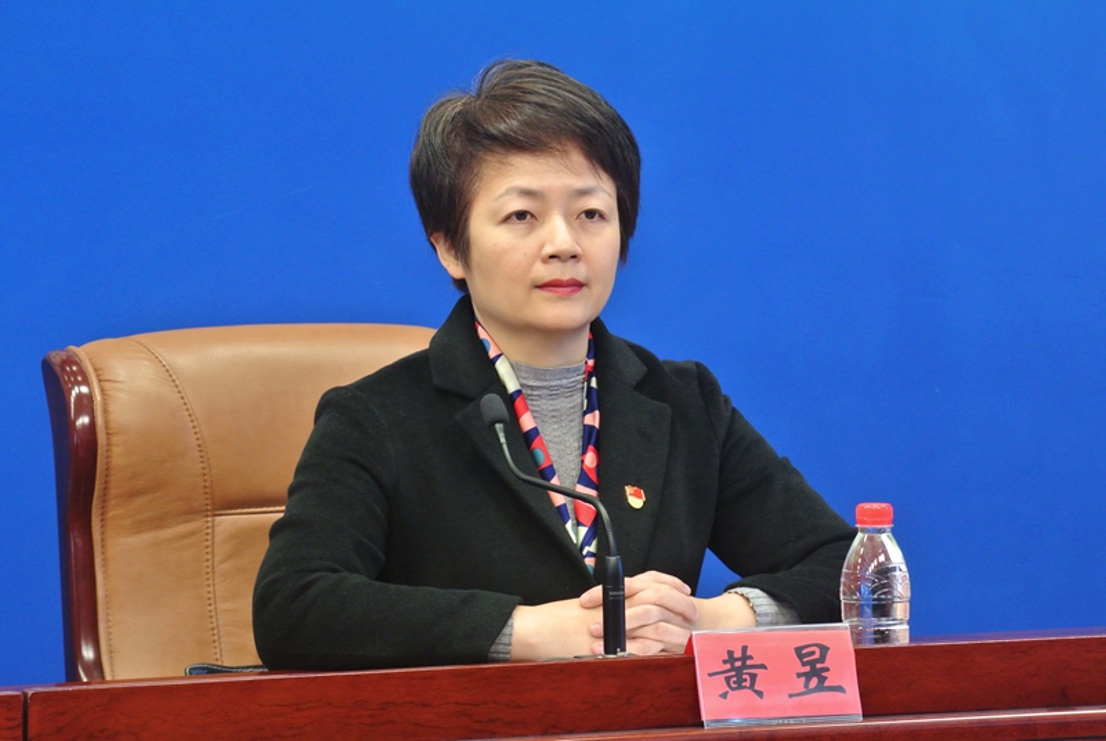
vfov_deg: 8.9
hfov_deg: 13.3
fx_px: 4738
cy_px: 370
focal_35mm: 154
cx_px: 553
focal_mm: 57.2
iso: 640
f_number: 8
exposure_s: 1/15
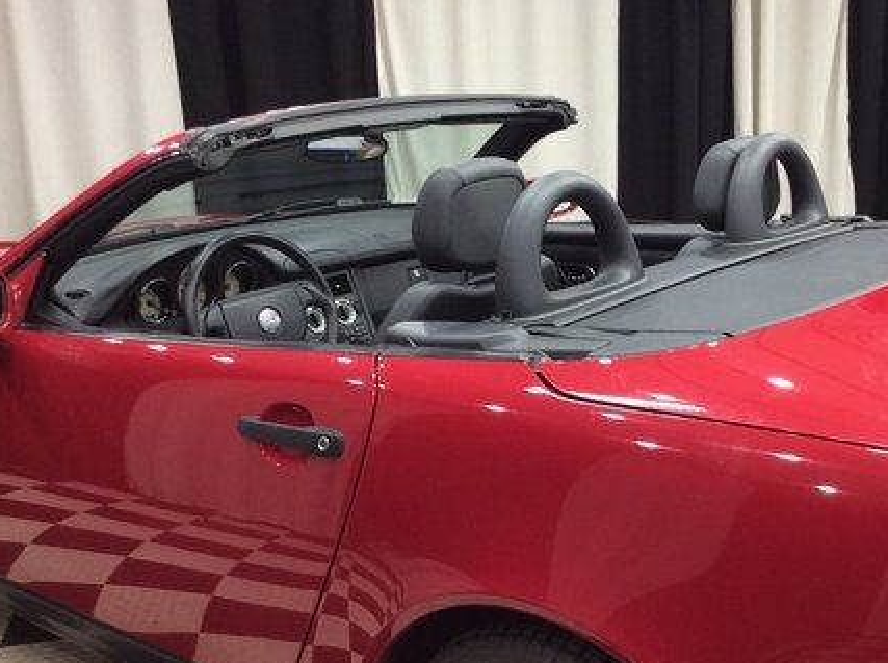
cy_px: 376
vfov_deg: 30.2
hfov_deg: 39.6
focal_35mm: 48
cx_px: 526
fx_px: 1230
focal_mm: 3.3
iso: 80
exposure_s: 1/24
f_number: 2.4
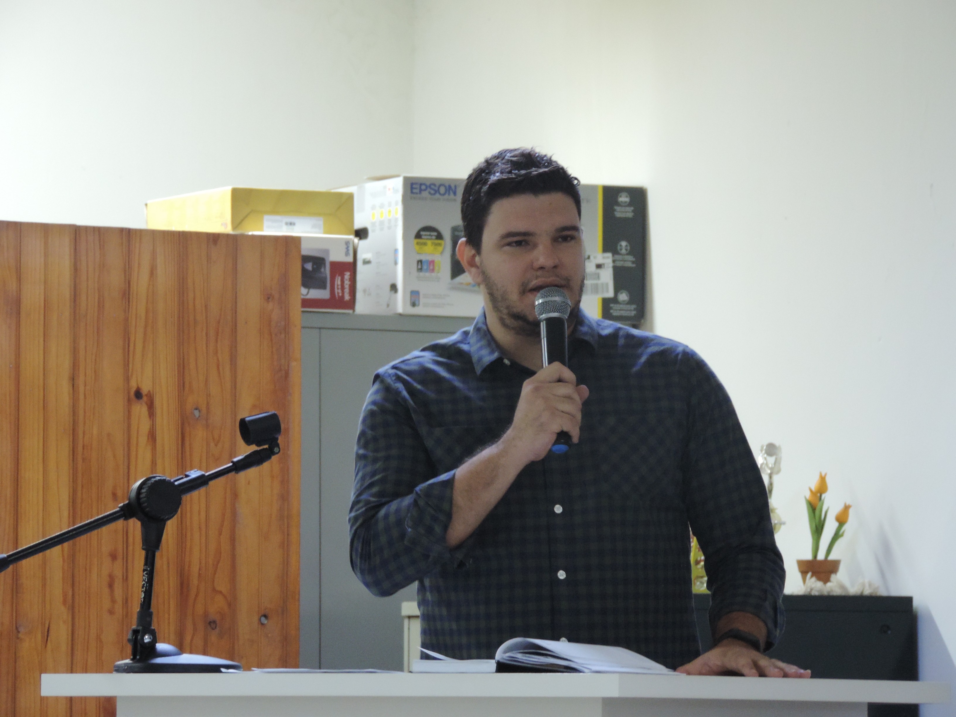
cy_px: 358
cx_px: 478
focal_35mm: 225
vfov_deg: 6.6
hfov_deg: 8.8
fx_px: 6214
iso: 800
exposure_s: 1/10
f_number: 4.6
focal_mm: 40.1
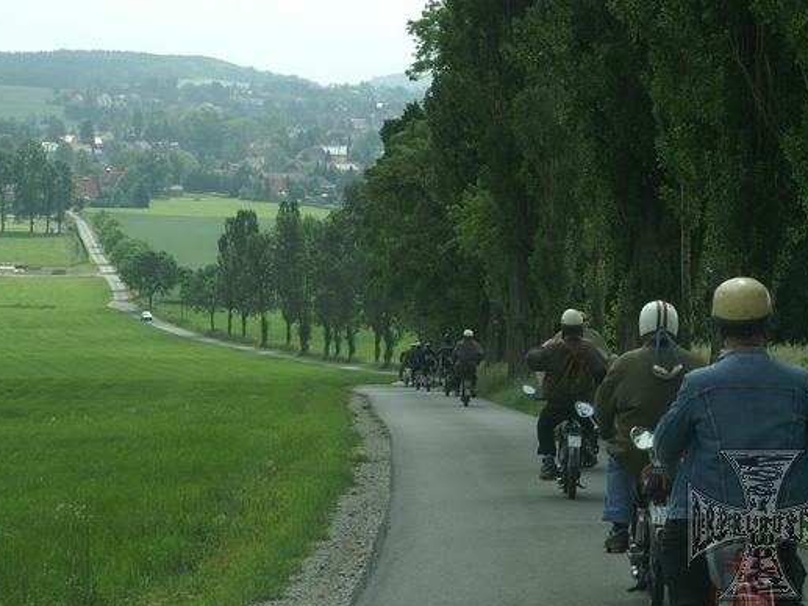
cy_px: 283
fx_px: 2498
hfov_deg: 18.4
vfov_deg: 13.8
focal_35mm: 107
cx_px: 353
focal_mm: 60
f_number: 9.5
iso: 200
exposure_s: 1/350
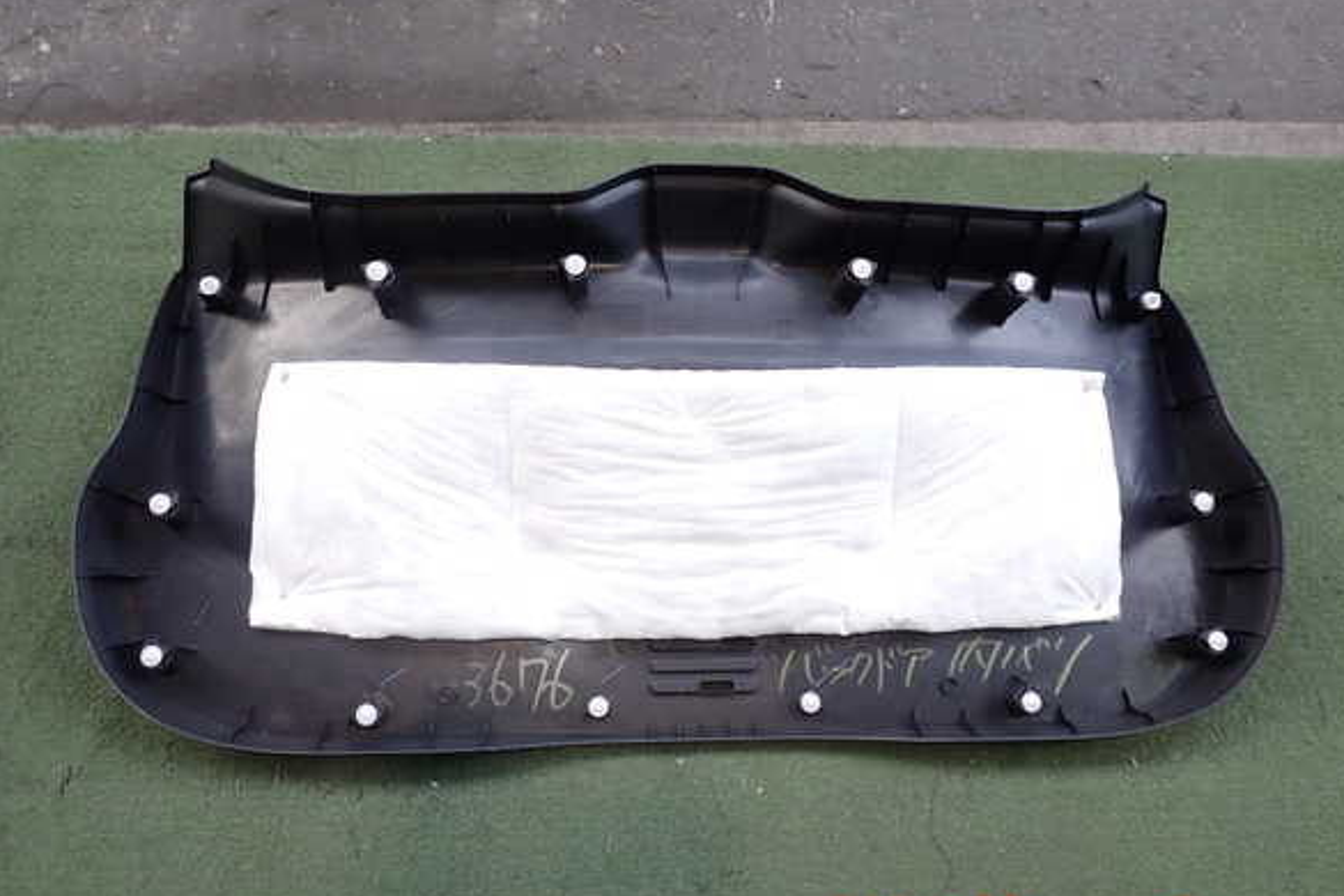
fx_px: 1195
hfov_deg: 58.7
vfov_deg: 41.1
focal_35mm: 32
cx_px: 666
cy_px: 432
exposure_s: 1/80
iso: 200
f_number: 2.3
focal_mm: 5.4
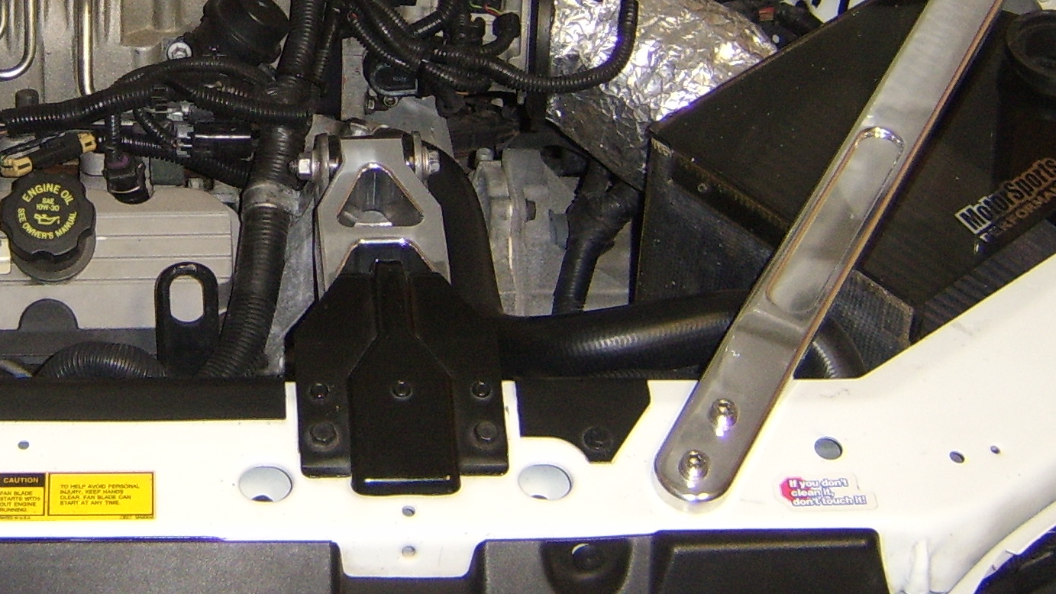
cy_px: 49
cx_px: 144
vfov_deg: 15.9
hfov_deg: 27.4
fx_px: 2100
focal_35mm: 75
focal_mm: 8.13
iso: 141
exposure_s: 1/30
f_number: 2.7
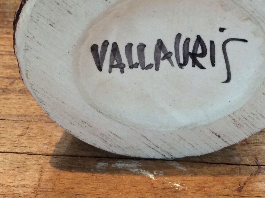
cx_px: 149
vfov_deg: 22.2
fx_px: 505
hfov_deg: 29.4
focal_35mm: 66
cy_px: 93
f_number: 2.4
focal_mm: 3.3
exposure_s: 1/25
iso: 125
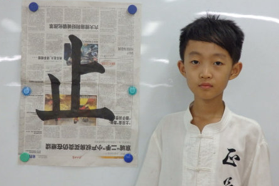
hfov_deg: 35.7
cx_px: 139
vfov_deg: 24.2
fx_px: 434
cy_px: 87
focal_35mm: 56
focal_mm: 8.9
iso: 800
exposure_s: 1/80
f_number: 4
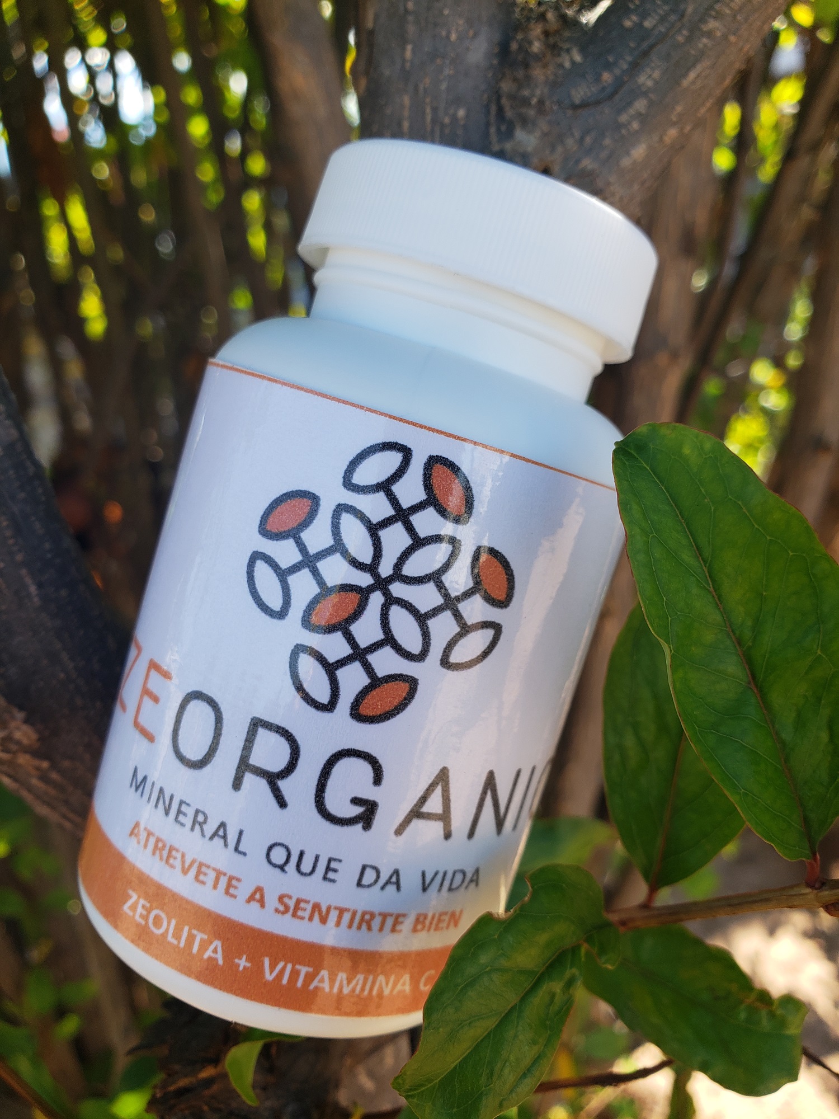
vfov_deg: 67.3
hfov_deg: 53.1
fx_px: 840
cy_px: 560
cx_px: 420
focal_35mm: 26
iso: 50
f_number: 2.4
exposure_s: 1/301
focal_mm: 4.3
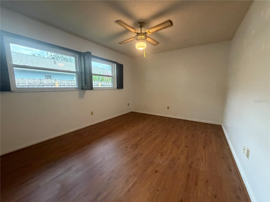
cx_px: 135
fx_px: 109
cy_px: 101
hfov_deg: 102.1
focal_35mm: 14
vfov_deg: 85.7
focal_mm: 2.22
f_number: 2.2
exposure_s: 1/60
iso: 400
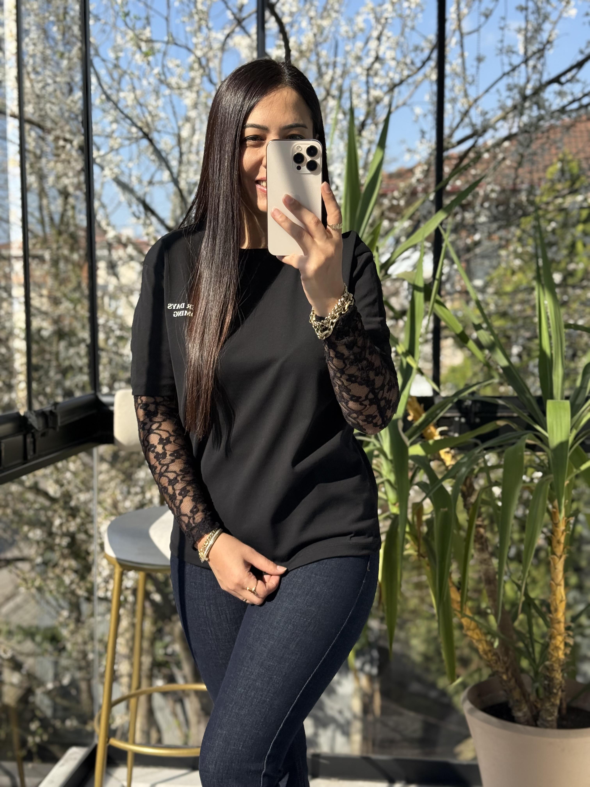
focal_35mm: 48
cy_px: 394
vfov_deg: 39.7
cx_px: 295
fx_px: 1091
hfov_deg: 30.3
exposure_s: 1/1456
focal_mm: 6.76
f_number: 1.78
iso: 80
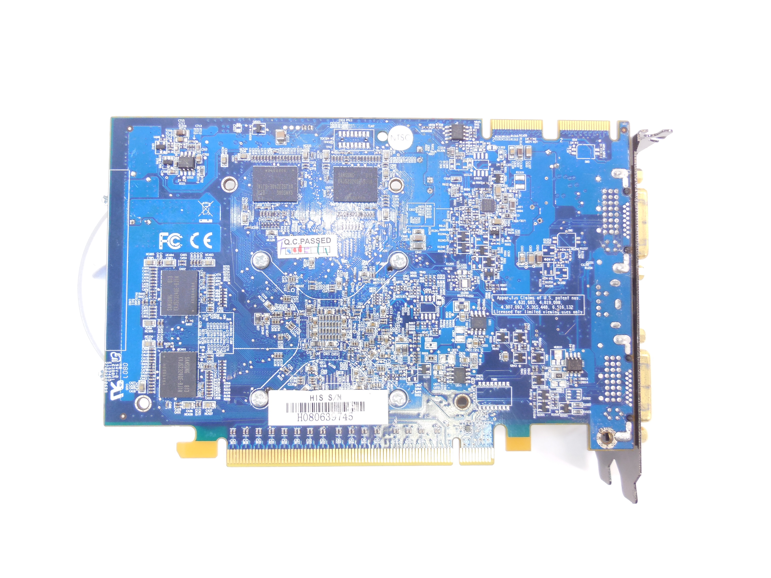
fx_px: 557
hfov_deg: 69.4
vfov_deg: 54.9
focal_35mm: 25
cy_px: 289
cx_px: 386
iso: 160
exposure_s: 1/30
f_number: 3.1
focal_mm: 4.5
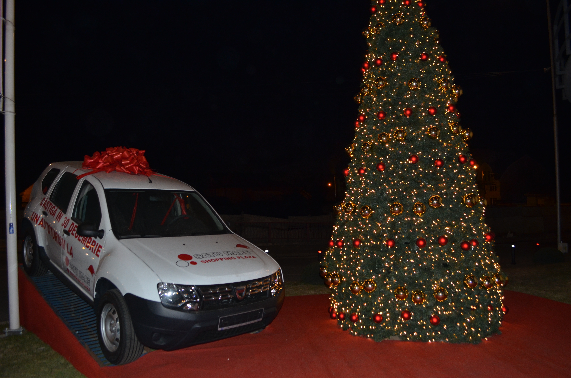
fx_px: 427
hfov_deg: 67.5
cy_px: 189
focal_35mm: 27
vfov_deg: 47.7
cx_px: 286
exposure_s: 1/60
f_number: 4.5
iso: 500
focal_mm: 18
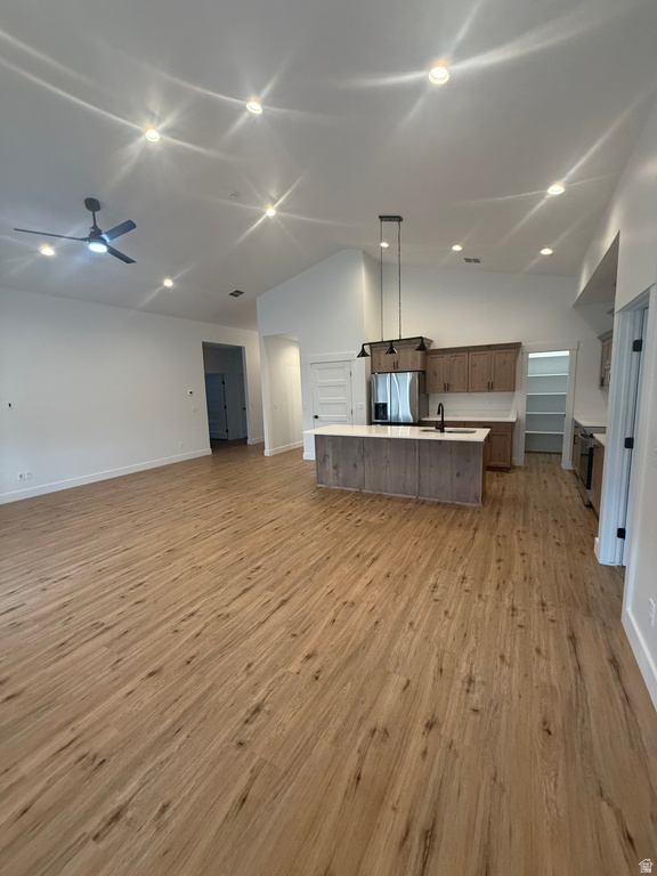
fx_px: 354
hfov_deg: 85.7
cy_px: 438
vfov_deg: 102.1
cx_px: 328
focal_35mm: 14
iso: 320
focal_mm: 2.22
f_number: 2.2
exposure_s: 1/120
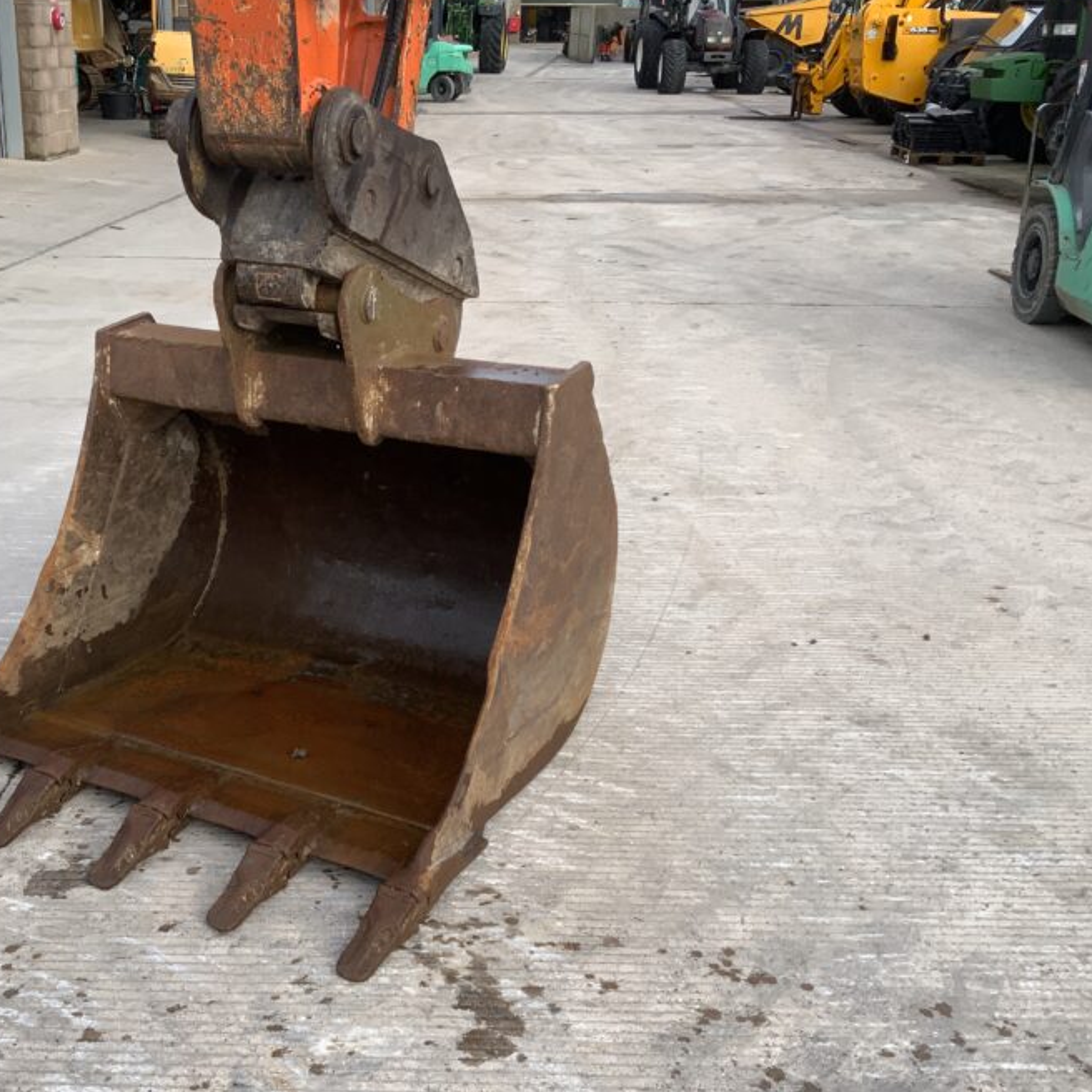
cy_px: 564
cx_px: 325
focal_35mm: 40
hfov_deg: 41.1
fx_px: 1428
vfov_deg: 41.9
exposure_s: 1/422
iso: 16
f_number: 1.8
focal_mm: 3
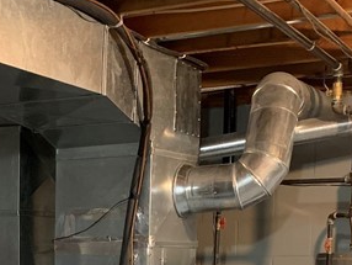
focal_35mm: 93
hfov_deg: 20.4
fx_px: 946
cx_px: 0
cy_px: 403
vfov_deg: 14.7
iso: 400
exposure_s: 1/30
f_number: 1.8
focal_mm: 4.25
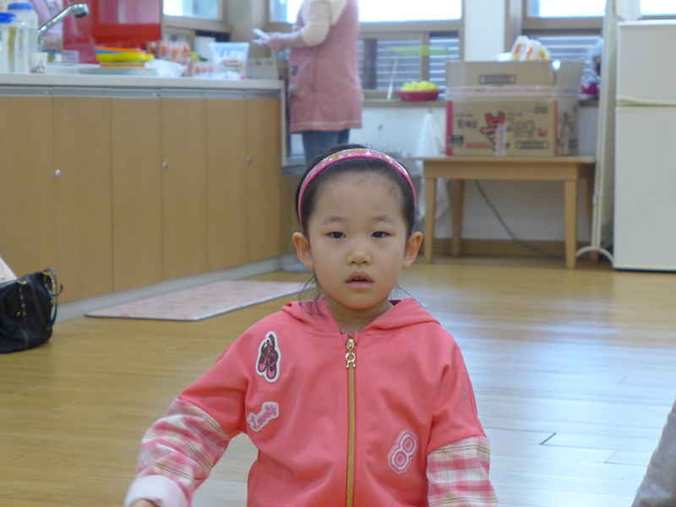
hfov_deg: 21.8
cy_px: 254
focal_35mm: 90
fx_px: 1758
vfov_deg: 16.4
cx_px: 338
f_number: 2.3
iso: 320
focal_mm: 17.7
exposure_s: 1/125
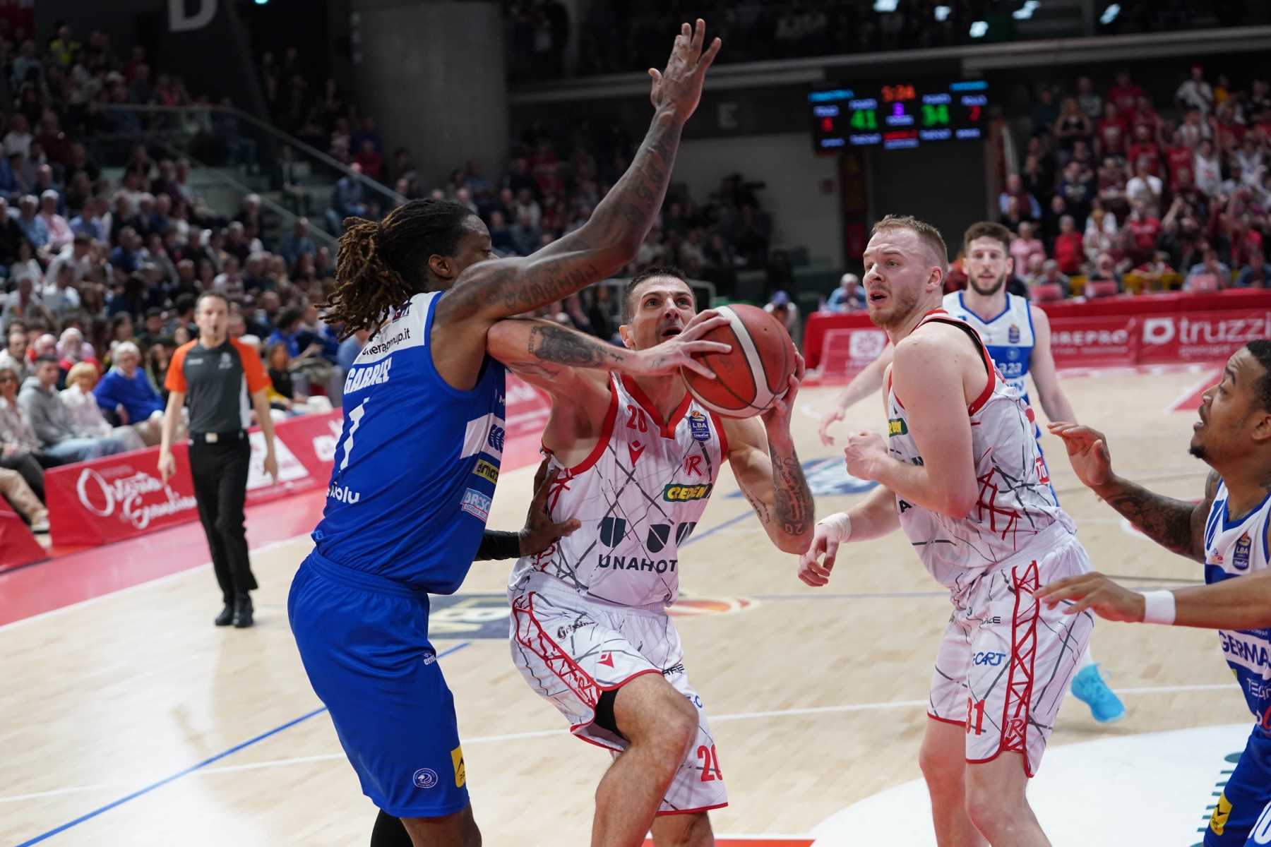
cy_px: 424
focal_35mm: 70
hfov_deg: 28.8
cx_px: 636
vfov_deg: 19.5
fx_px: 2471
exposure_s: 1/1250
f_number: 3.5
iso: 3200
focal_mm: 70
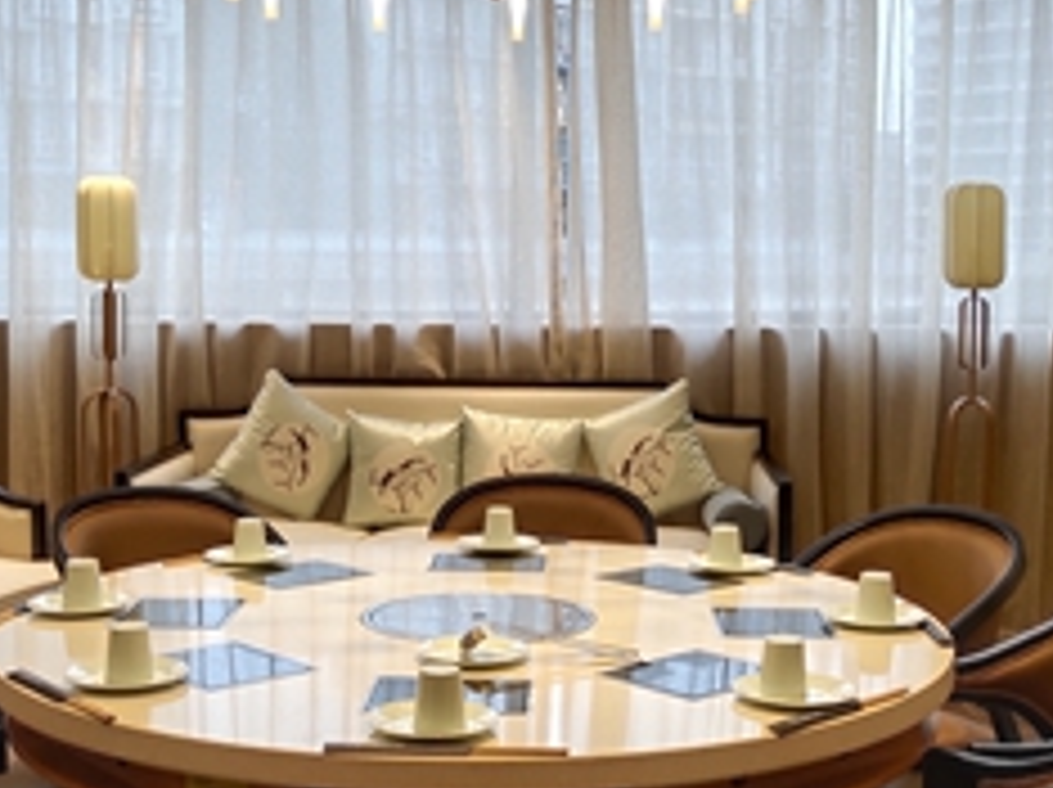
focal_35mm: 62
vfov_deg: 23.6
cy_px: 376
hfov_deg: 31.2
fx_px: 1884
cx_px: 526
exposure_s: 1/100
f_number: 1.8
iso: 99
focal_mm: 4.27
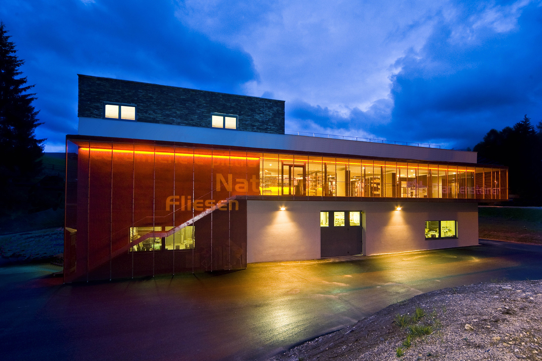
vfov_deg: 77.3
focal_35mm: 15
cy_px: 180
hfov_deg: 100.4
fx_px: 226
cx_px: 271
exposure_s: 1
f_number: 11
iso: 500
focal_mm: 15
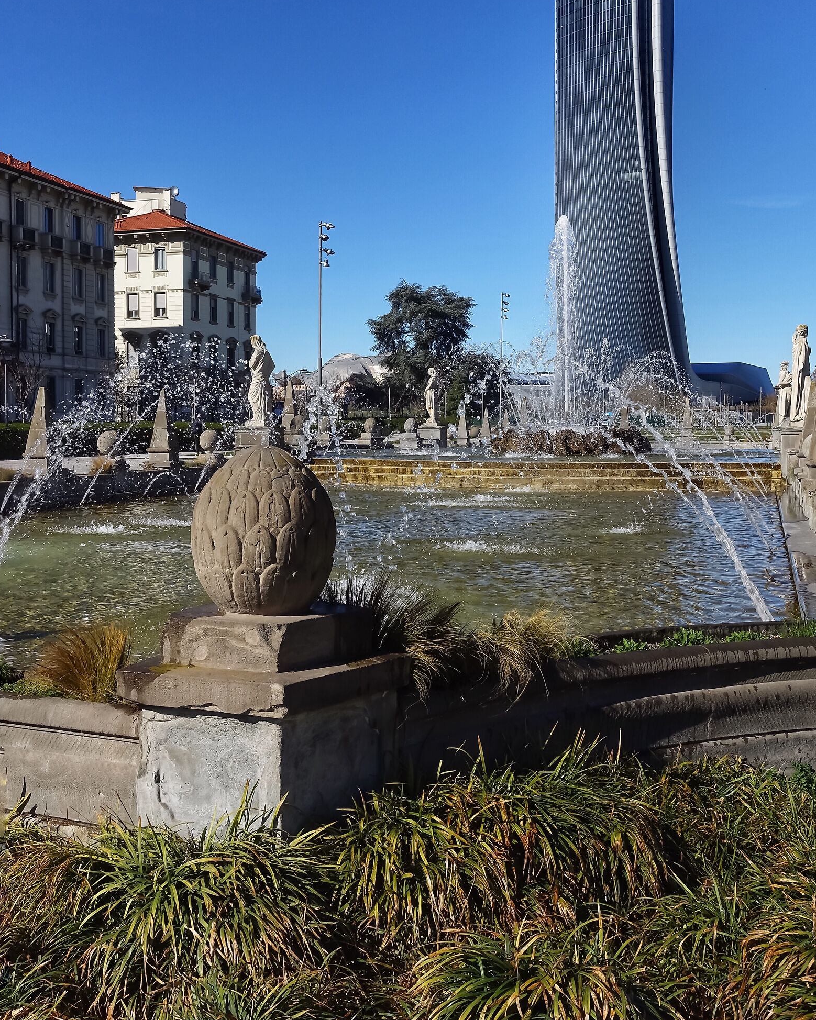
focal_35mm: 37
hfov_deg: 40.1
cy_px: 454
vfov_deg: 49.0
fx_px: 1117
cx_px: 414
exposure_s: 1/400
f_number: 8
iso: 125
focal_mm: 11.81
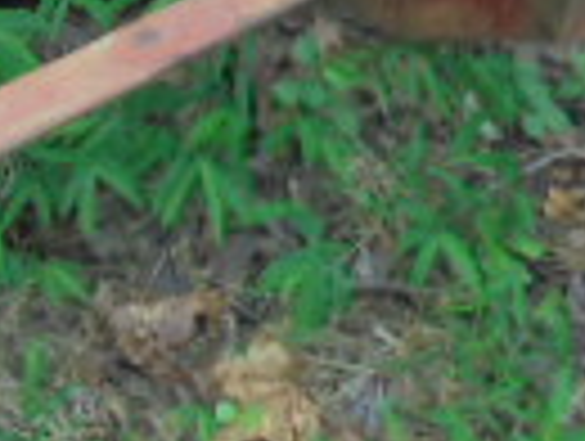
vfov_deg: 11.5
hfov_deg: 14.3
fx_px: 2167
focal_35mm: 128
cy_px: -18
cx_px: -310
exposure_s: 1/30
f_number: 3.5
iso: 100
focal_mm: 4.6
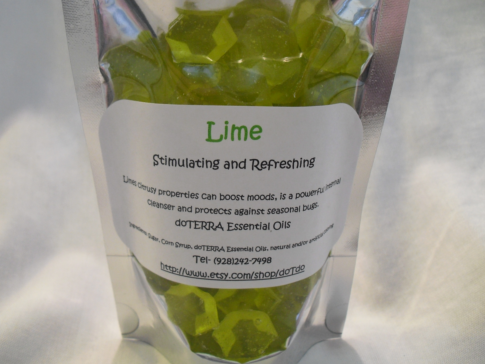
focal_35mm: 37
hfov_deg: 50.1
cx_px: 241
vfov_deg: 38.7
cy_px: 178
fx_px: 518
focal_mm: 6.3
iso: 200
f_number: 3.1
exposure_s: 1/15
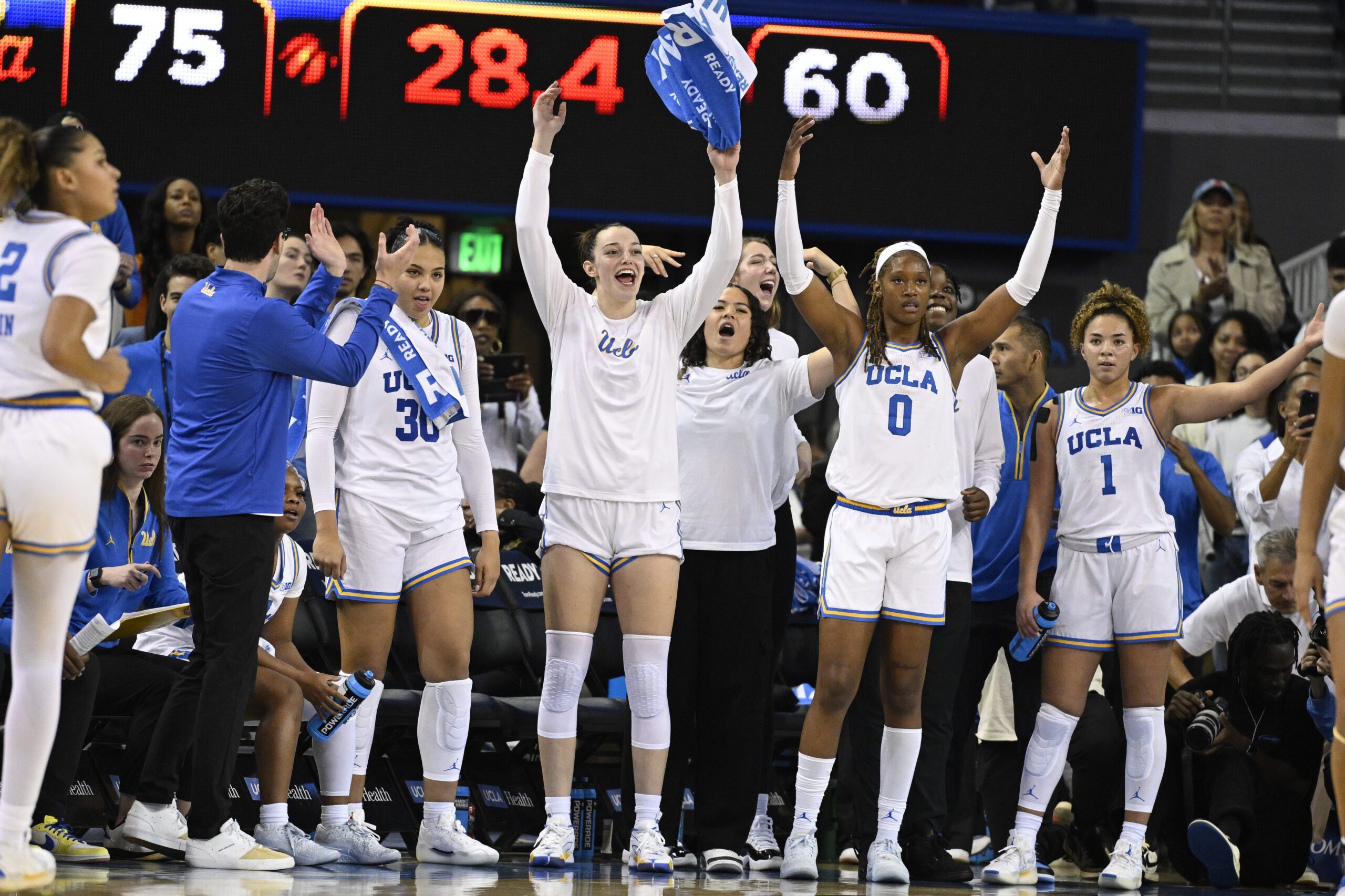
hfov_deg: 6.9
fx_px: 11204
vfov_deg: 4.6
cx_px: 672
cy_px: 448
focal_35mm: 300
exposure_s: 1/1250
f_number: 2.8
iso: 2500
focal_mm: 200
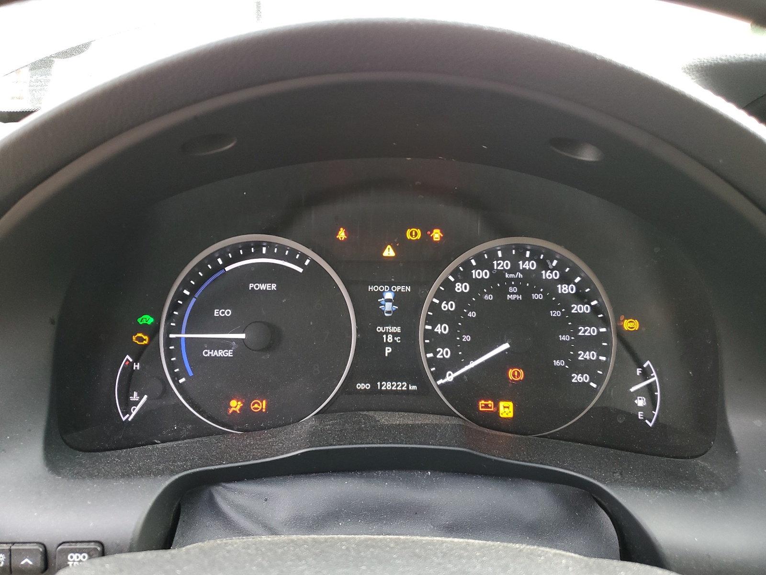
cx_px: 383
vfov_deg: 53.1
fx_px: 575
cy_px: 288
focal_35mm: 26
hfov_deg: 67.3
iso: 87
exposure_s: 1/60.2
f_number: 1.5
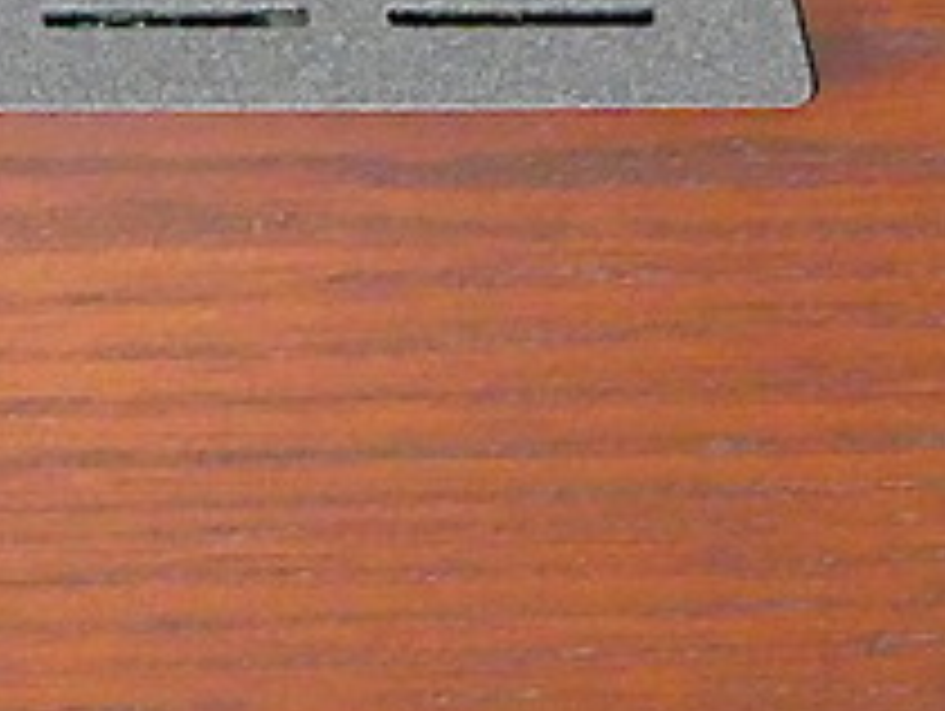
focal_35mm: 201
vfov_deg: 7.4
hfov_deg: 9.4
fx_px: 5493
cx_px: -693
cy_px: 342
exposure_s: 1/20
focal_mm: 7.8
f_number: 4.7
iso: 1600
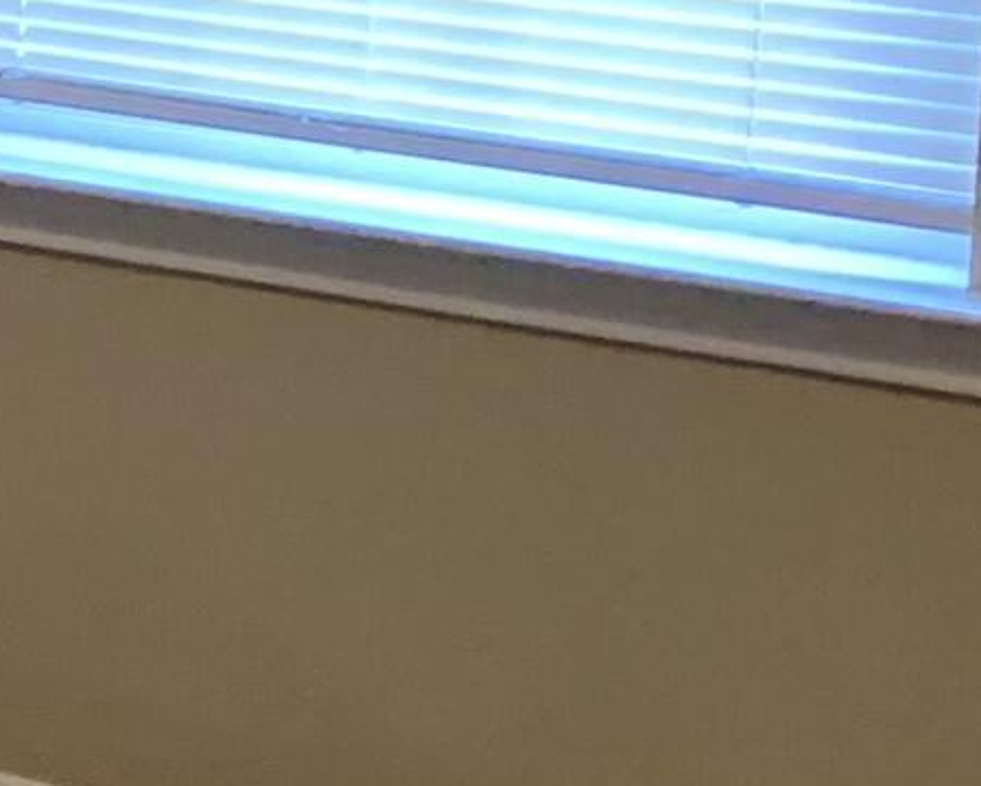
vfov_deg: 9.2
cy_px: 160
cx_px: -2207
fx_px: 4881
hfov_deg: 8.8
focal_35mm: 168
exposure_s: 1/60
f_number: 1.8
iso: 200
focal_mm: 4.25
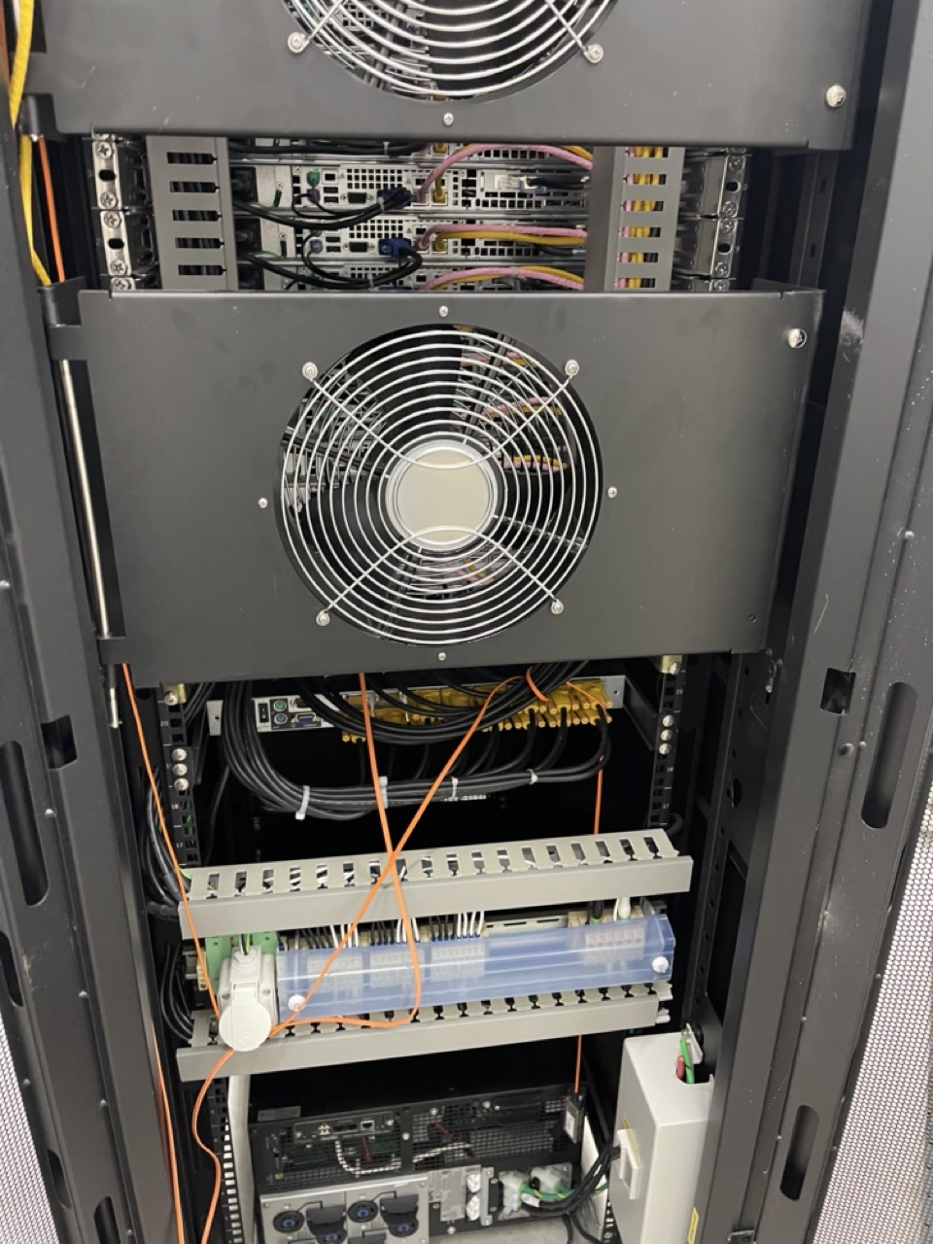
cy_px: 622
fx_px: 898
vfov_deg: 69.4
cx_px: 466
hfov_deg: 54.9
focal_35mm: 25
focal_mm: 5.1
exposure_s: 1/40
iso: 500
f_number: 1.6
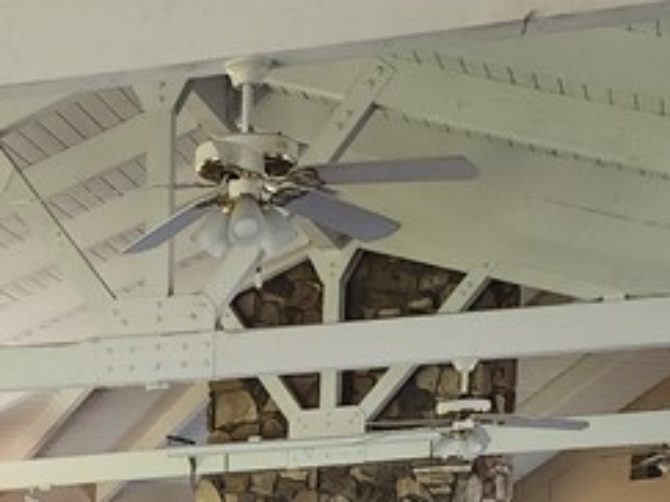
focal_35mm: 97
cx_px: -88
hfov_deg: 19.3
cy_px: 921
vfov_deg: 13.5
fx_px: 1877
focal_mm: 6.4
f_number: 1.8
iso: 50
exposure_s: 1/60
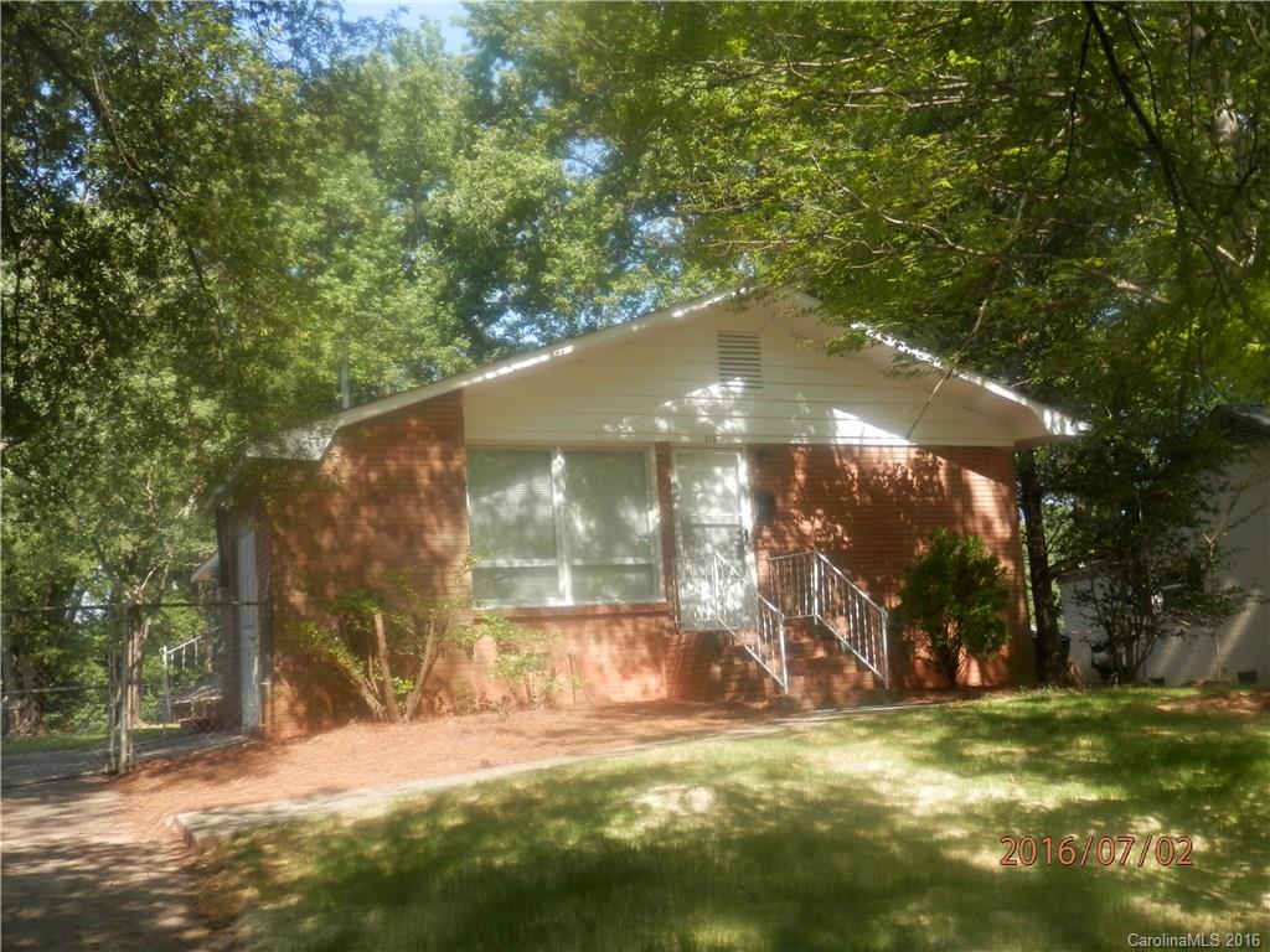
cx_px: 635
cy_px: 476
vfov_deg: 38.7
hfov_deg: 50.1
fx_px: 1357
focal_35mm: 37
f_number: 3.6
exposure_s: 1/200
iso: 80
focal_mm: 6.6
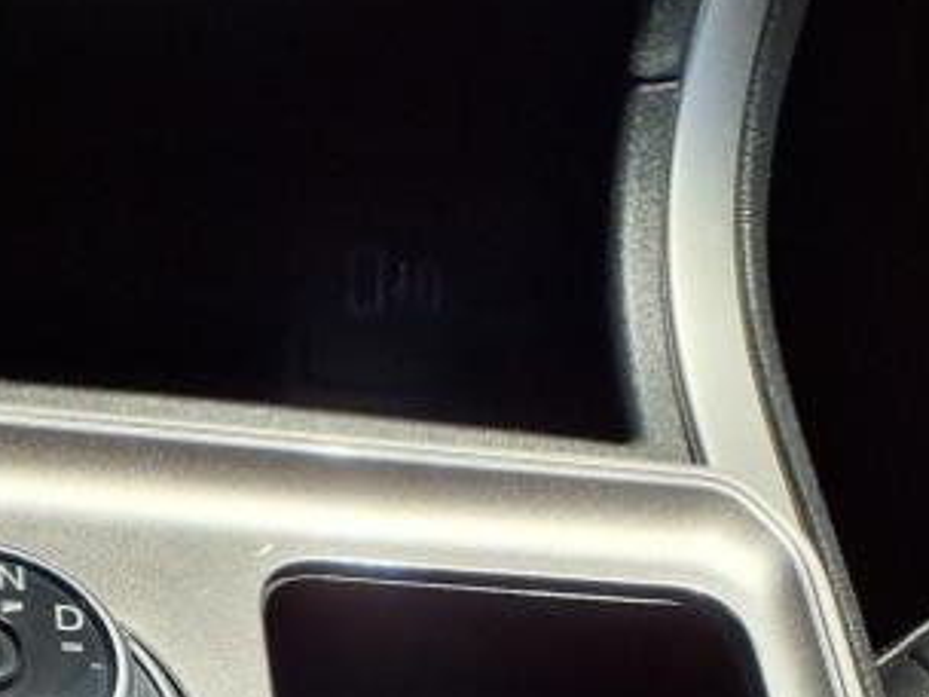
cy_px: 1009
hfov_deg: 21.1
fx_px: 2442
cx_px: 110
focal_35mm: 91
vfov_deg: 15.2
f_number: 1.9
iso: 40
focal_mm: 3.58
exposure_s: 1/1250
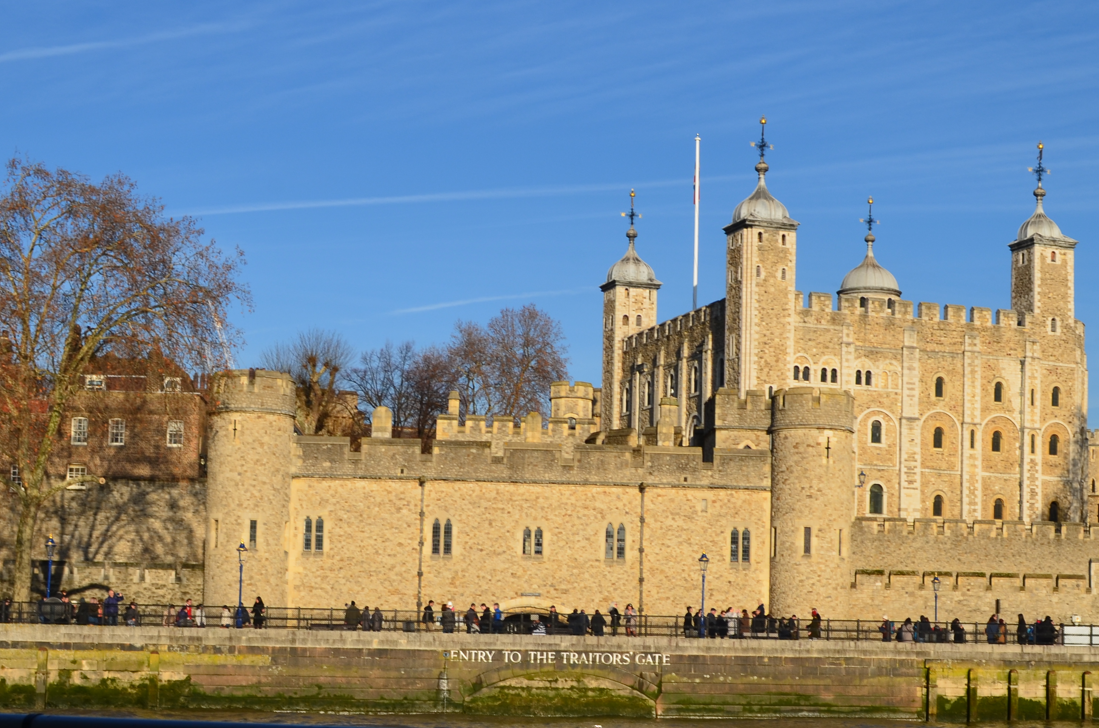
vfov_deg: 20.4
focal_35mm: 66
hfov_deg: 30.5
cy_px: 502
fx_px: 2011
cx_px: 674
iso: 100
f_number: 11
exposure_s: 1/160
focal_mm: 26
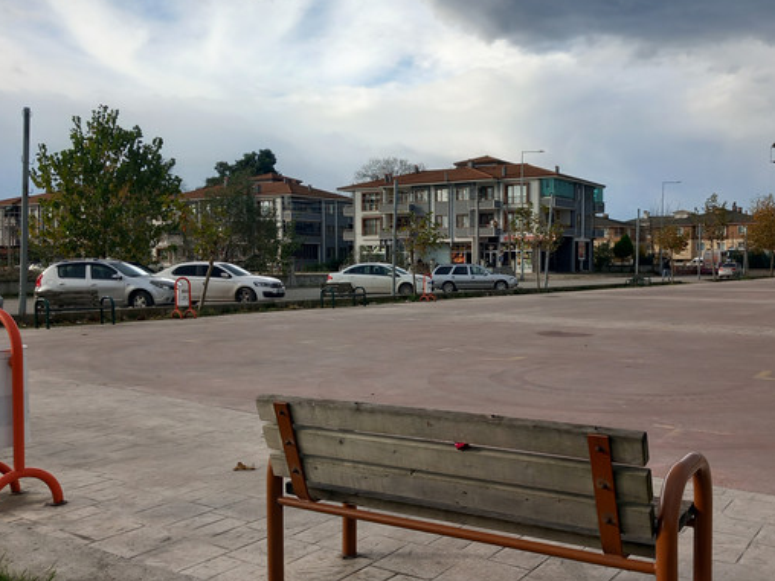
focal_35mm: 34
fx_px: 761
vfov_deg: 41.8
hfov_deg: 53.6
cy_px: 284
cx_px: 467
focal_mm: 4
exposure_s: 1/179
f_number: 1.8
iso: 20
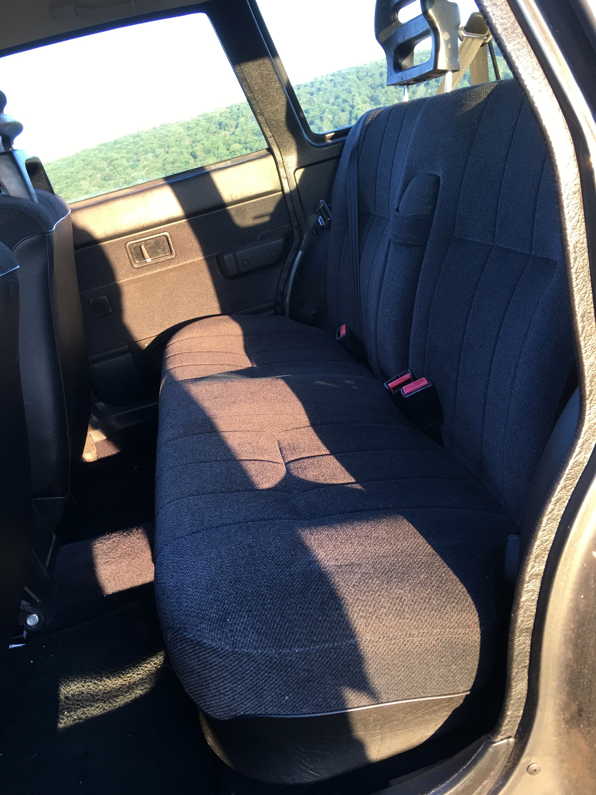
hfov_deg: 48.2
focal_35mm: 29
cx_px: 298
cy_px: 398
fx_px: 666
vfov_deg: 61.7
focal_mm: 4.15
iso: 25
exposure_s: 1/30
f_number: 2.2
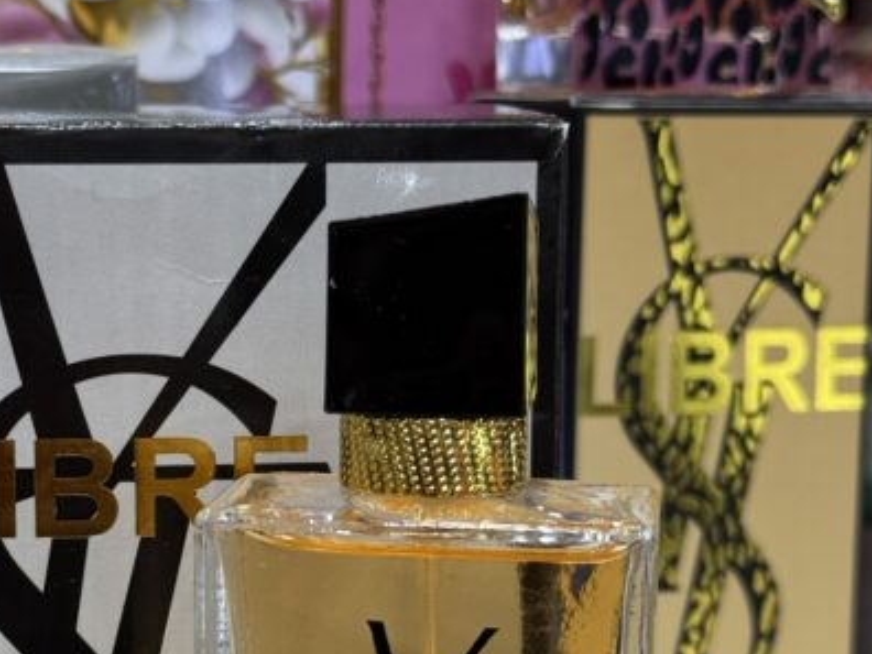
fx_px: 2443
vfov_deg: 15.1
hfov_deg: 20.1
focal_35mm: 97
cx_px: 255
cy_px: 535
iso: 80
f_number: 1.78
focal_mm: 6.76
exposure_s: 1/100
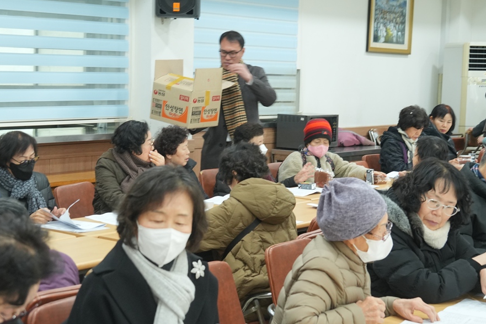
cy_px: 152
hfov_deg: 31.1
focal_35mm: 65
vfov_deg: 21.0
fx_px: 872
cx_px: 207
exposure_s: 1/50
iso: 1250
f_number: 5.6
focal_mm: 37
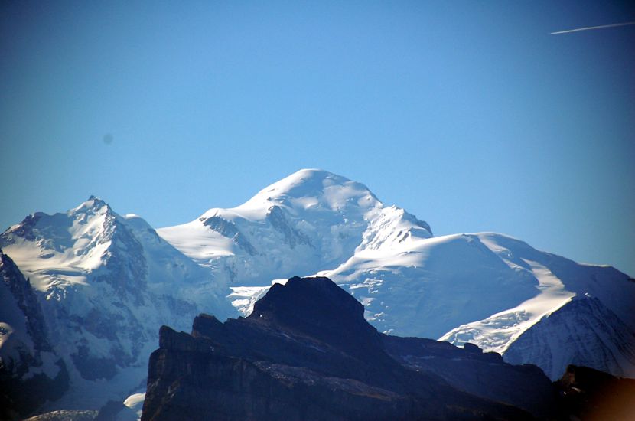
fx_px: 5281
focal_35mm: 300
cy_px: 210
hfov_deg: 6.9
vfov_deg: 4.6
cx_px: 318
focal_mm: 200
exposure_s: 1/2000
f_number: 5.6
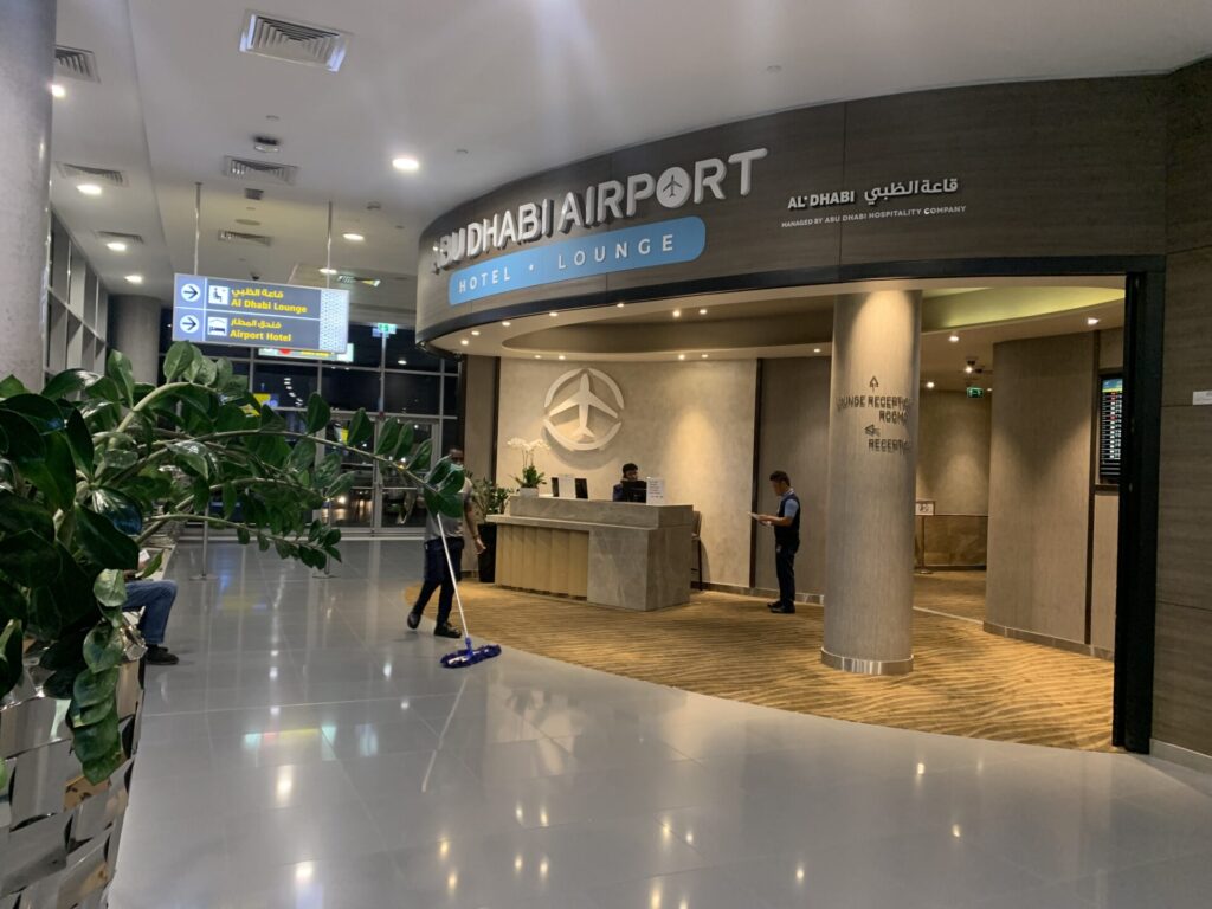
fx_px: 910
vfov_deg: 53.1
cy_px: 454
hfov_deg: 67.3
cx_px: 606
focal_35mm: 26
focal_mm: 4.25
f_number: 1.8
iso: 250
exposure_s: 1/50
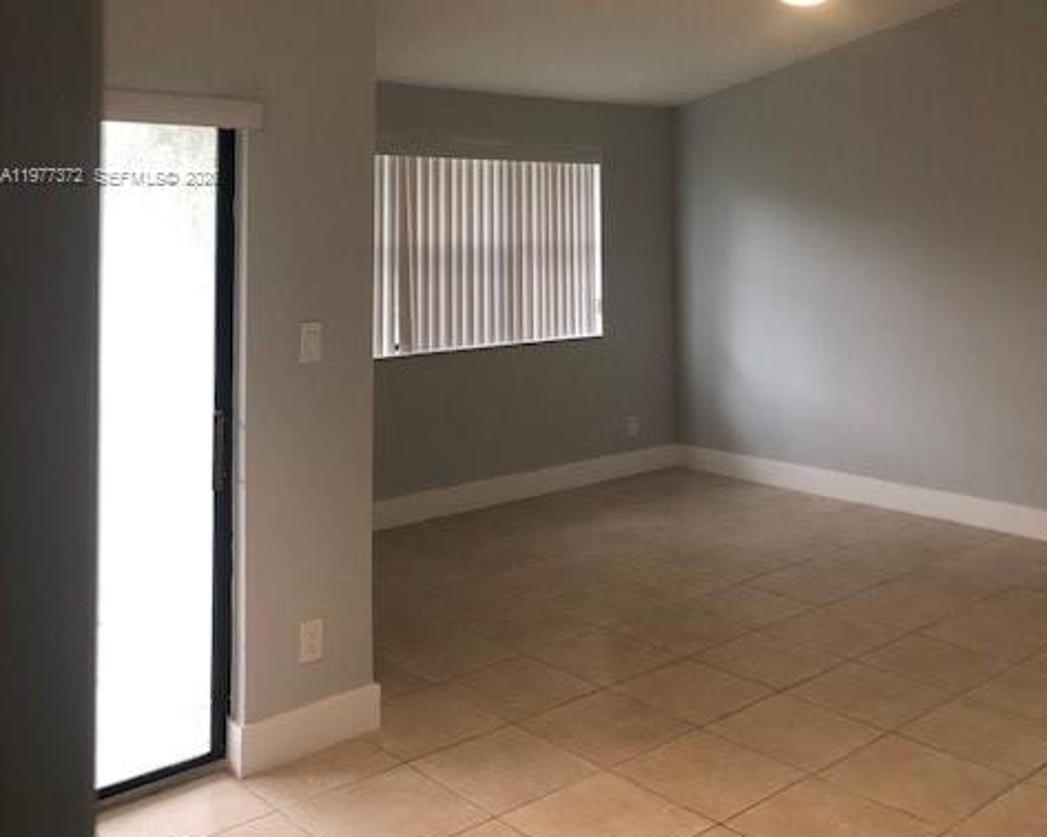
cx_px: 529
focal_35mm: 37
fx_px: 1146
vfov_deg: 38.7
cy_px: 177
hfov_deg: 49.1
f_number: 1.8
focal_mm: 4
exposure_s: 1/30
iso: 25
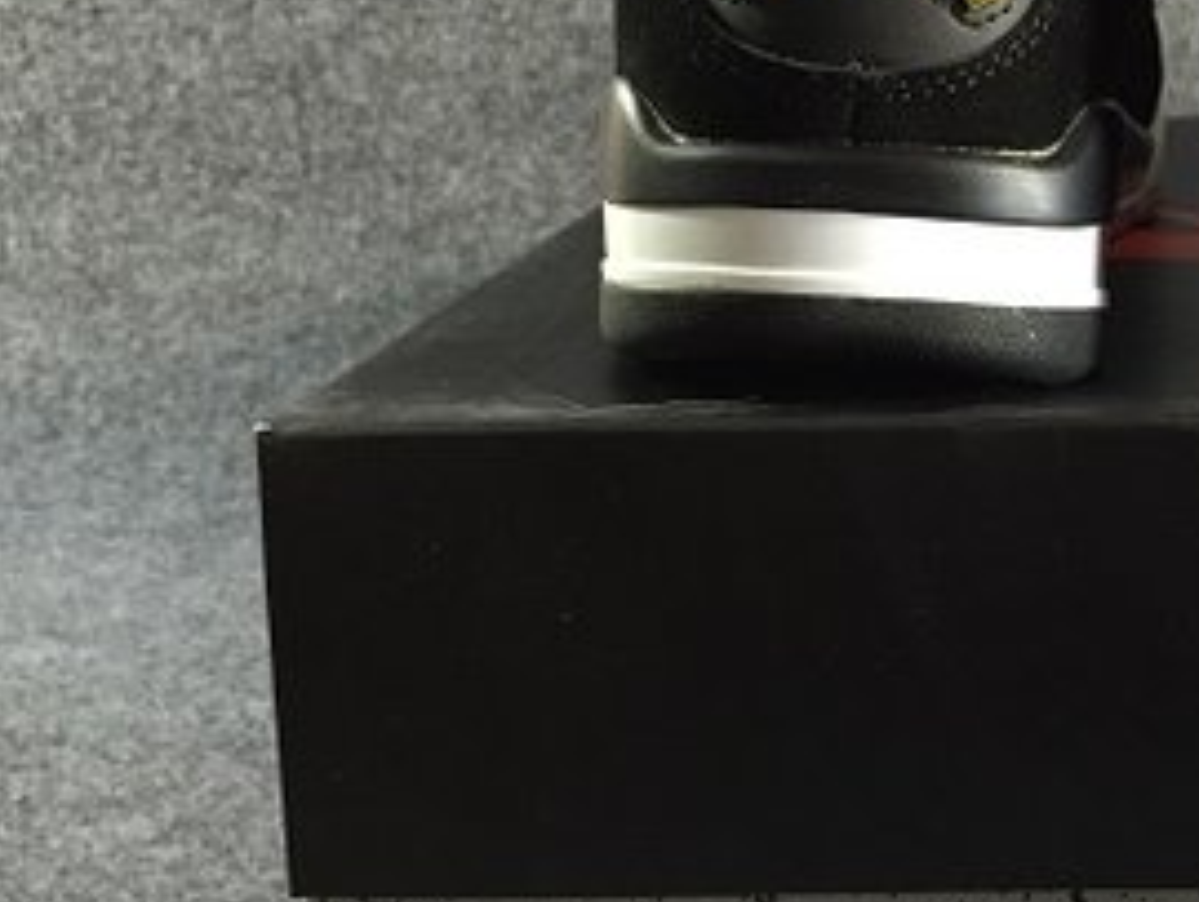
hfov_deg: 30.8
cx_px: 1137
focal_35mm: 59
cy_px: 282
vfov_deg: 24.7
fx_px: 2045
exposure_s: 1/33
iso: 125
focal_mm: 4.15
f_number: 2.2
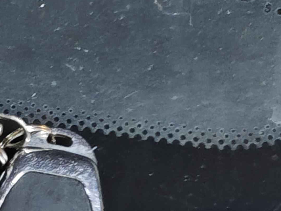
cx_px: -194
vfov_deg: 8.3
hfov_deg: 10.7
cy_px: 266
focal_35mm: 176
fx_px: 1429
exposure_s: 1/9.09
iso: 8000
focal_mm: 8.7
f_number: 1.9
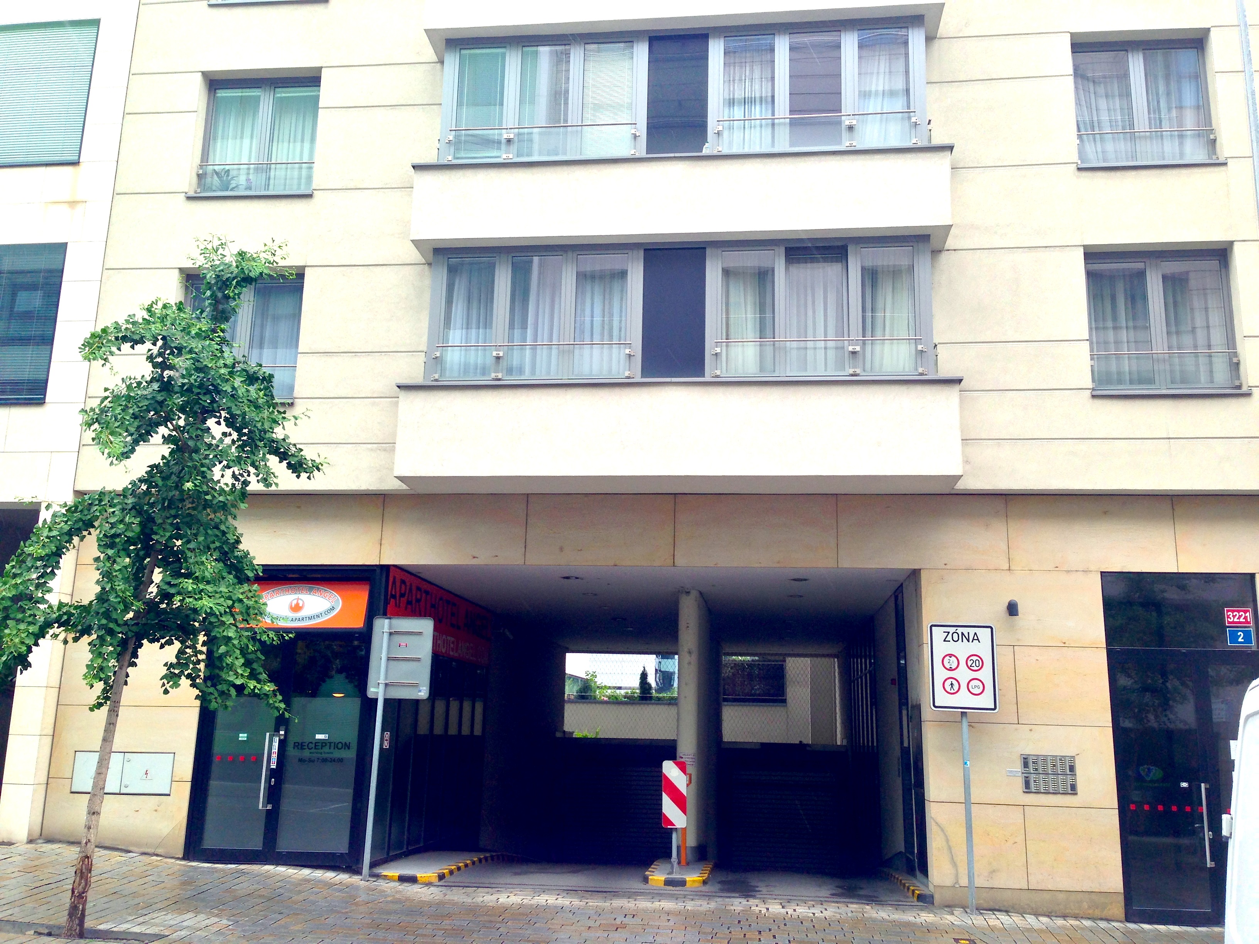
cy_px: 472
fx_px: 1200
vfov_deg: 42.9
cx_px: 630
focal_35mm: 33
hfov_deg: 55.4
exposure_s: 1/205
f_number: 2.4
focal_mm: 4.13
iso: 50
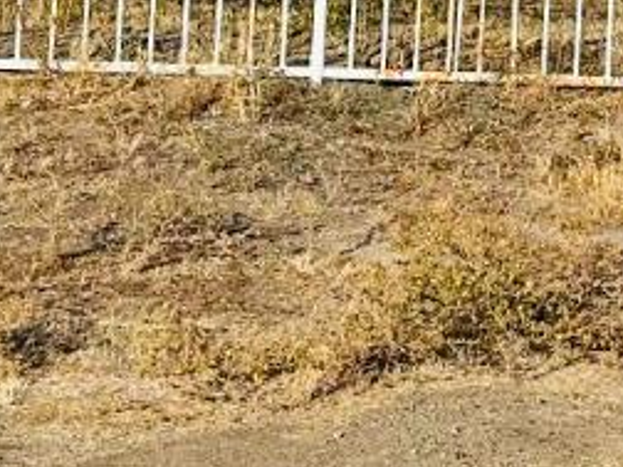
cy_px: -293
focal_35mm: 143
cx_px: 853
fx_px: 2574
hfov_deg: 13.2
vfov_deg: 10.0
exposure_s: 1/6211
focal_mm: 6.86
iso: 80
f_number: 1.78
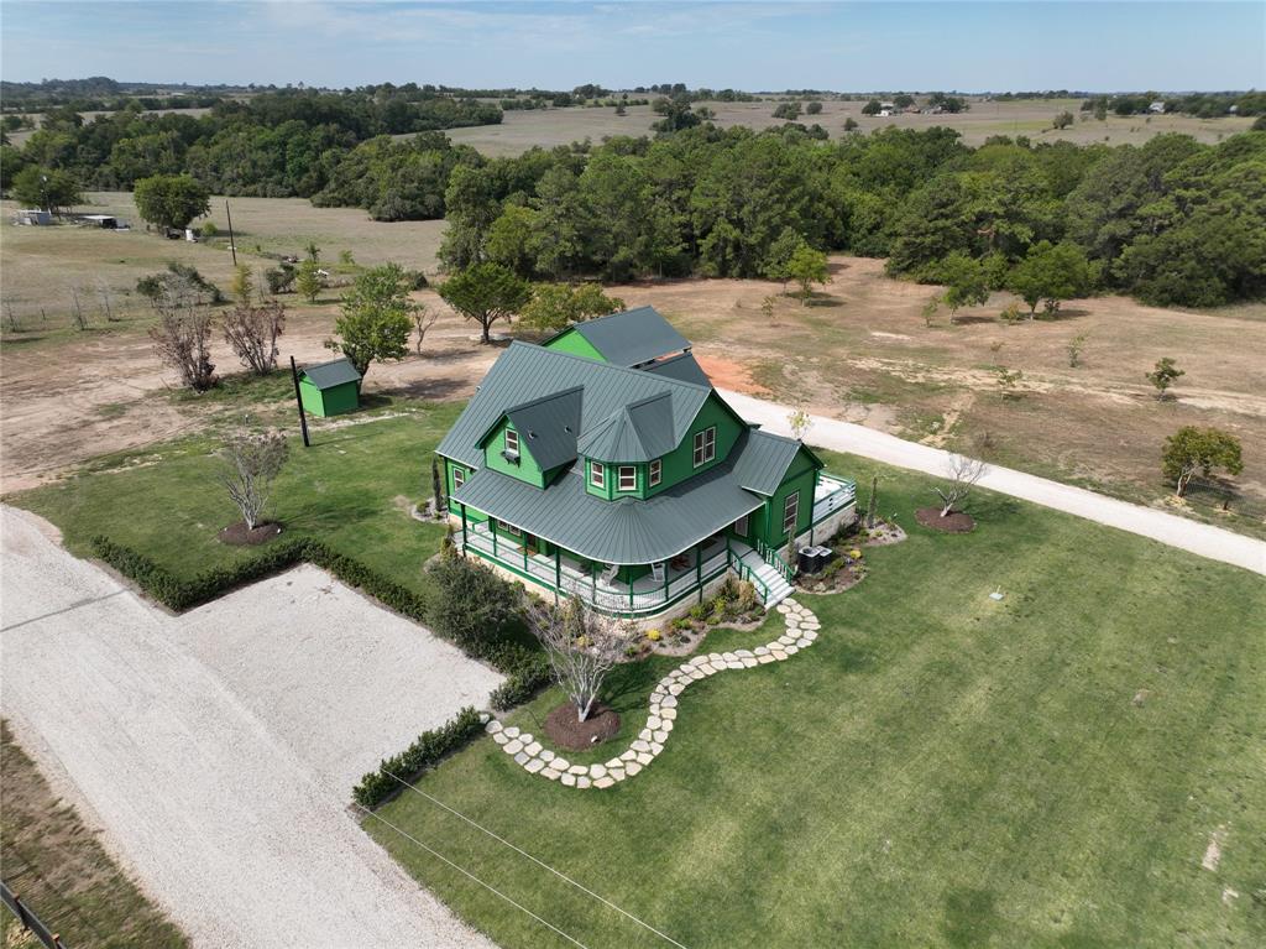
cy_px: 474
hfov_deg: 71.6
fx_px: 877
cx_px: 633
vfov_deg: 56.8
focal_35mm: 24
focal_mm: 12.29
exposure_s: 1/2000
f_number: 2.8
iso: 110
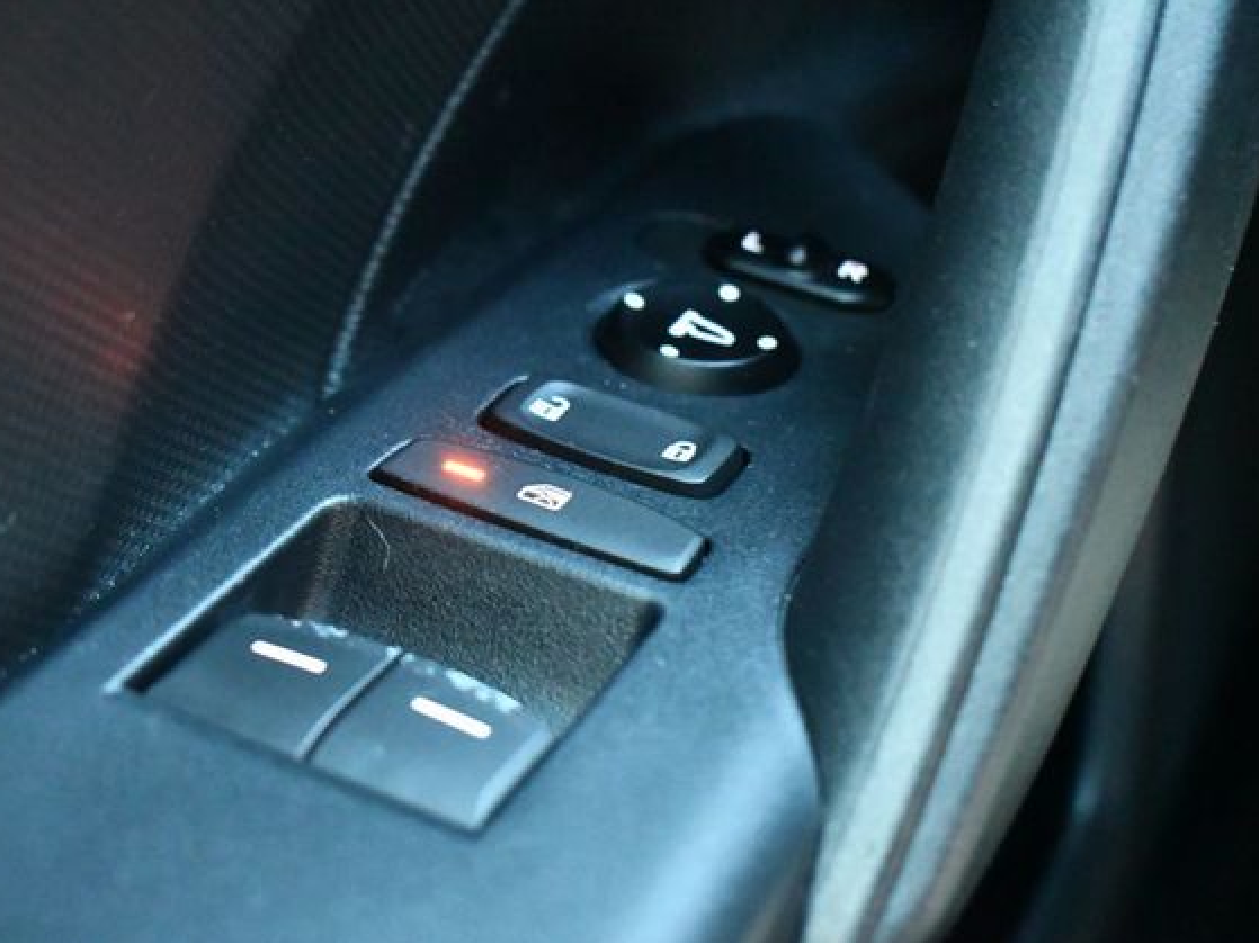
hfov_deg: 29.4
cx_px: 550
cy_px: 477
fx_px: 2400
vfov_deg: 22.2
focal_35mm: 66
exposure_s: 1/30
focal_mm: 40
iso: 12800
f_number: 5
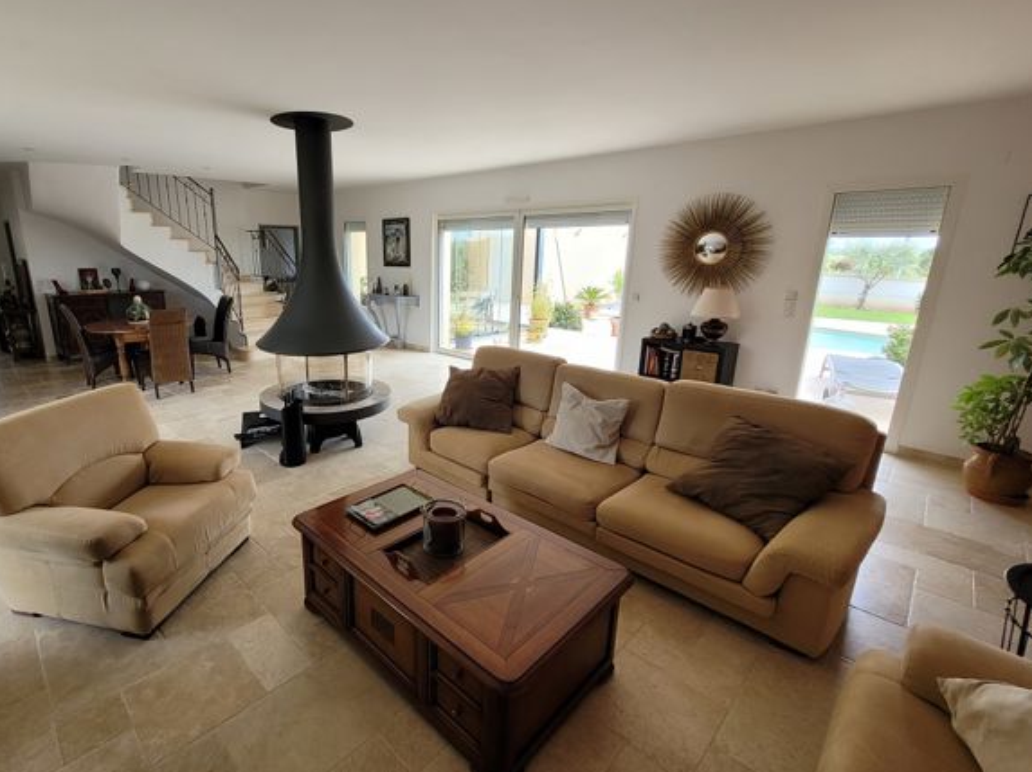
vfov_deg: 78.0
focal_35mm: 16
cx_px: 424
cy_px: 367
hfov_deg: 93.6
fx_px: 477
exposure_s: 1/100
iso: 50
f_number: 2.2
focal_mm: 1.74
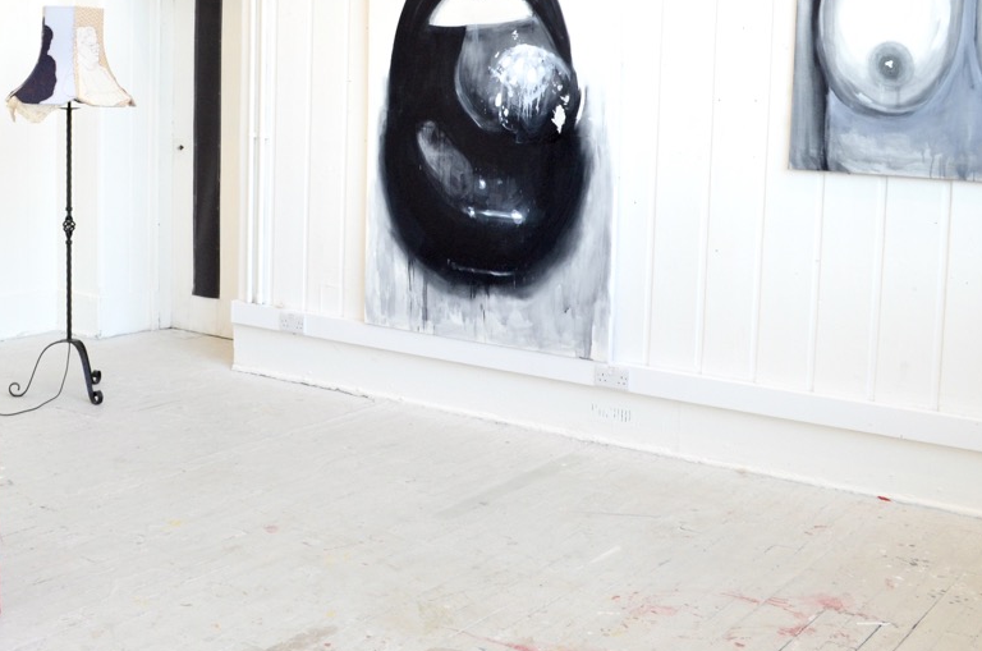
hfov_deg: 43.4
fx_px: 1225
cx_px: 385
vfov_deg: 29.4
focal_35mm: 45
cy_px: 176
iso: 800
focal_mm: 18
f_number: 5.6
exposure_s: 1/90
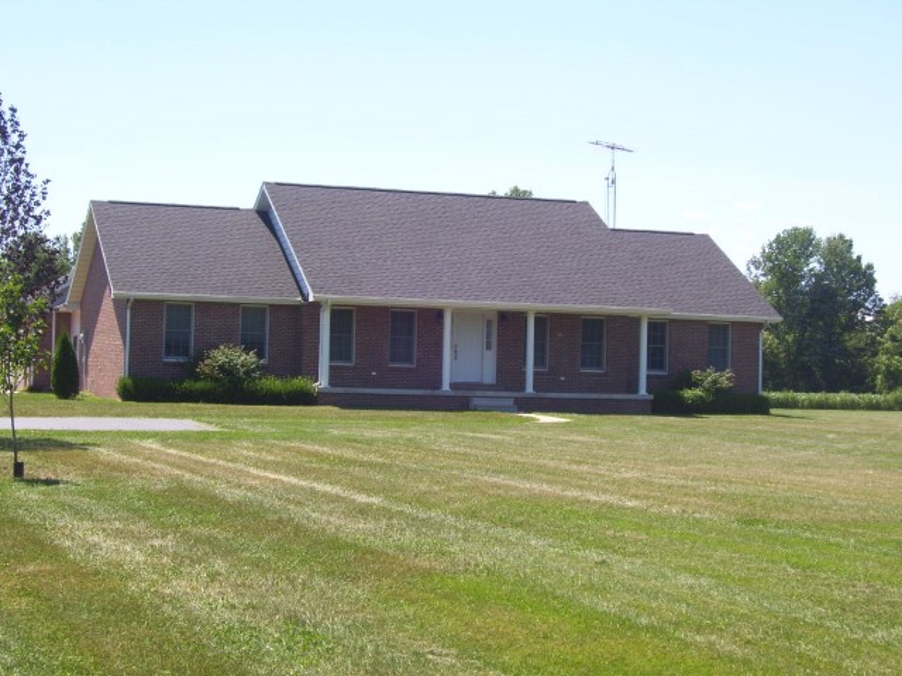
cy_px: 338
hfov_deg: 27.8
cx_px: 451
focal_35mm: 70
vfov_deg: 21.0
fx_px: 1824
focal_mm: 11.6
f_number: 6.7
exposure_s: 1/200
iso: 80
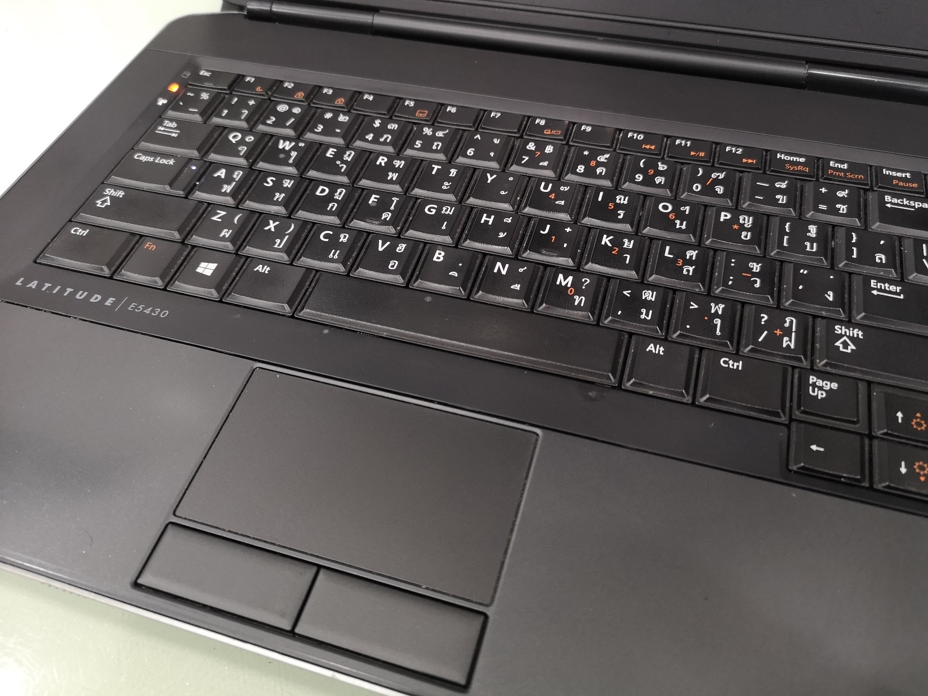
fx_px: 724
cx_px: 464
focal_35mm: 27
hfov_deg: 65.3
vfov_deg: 51.4
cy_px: 348
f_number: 1.8
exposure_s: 1/33.3
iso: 320
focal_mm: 3.95
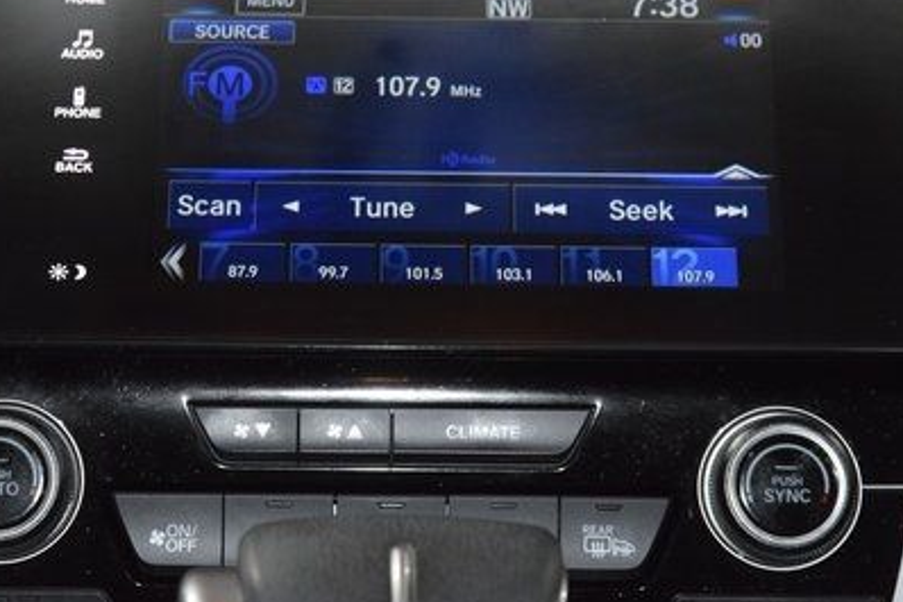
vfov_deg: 8.1
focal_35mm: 169
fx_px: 4237
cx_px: 406
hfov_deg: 12.2
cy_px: 158
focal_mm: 70
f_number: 4.5
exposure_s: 1/80
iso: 2500
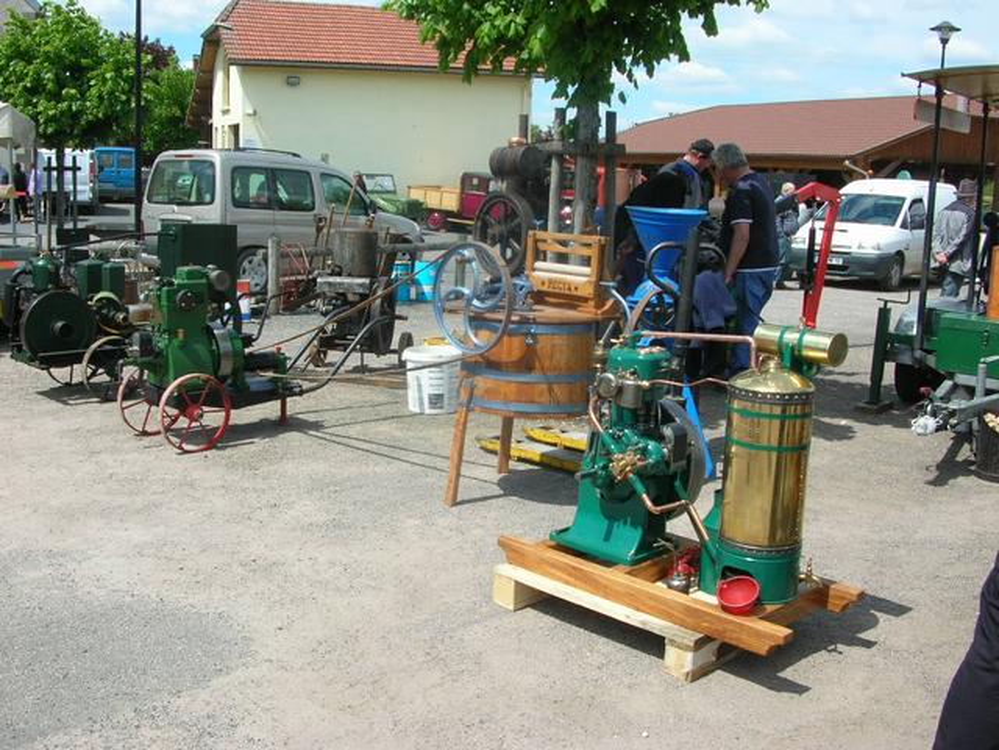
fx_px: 1010
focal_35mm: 35
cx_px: 500
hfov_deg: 52.6
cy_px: 375
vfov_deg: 40.7
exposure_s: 1/227
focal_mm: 5.8
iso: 50
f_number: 5.6
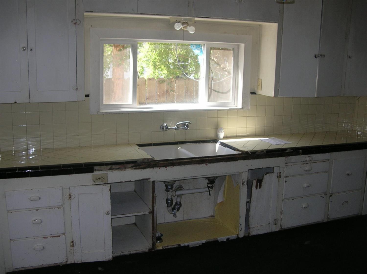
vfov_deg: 39.6
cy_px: 137
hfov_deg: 51.4
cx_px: 184
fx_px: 381
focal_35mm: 36
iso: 50
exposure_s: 1/59.8
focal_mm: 6
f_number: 2.7
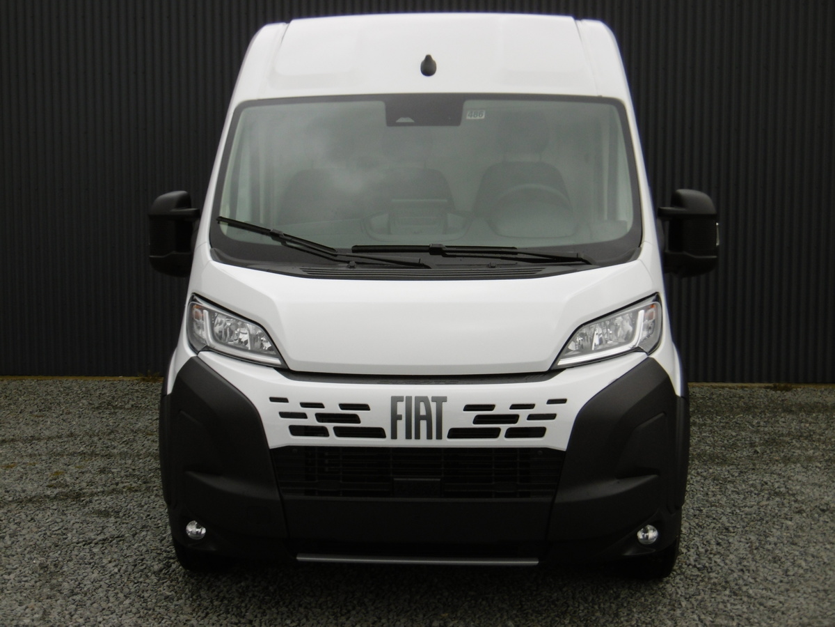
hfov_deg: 37.5
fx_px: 1230
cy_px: 314
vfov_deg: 28.6
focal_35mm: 51
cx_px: 418
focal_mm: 9.2
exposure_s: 1/500
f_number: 4
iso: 100
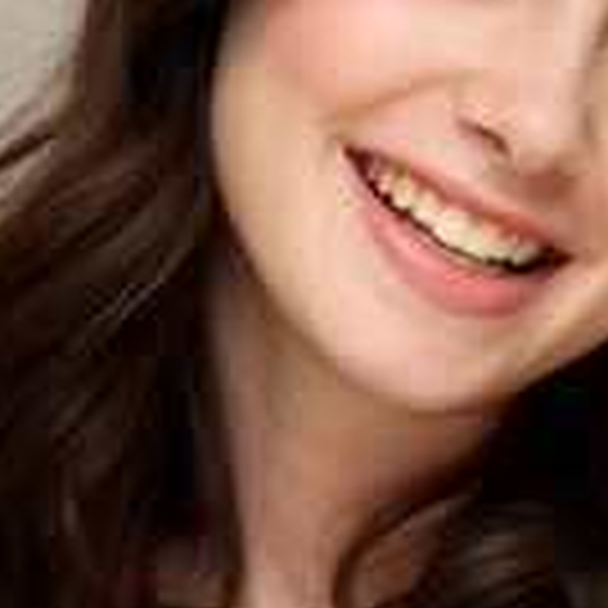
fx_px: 9976
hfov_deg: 3.5
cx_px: 504
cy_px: 320
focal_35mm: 502
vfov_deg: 3.5
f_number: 5.6
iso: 400
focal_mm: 200
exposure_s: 1/60
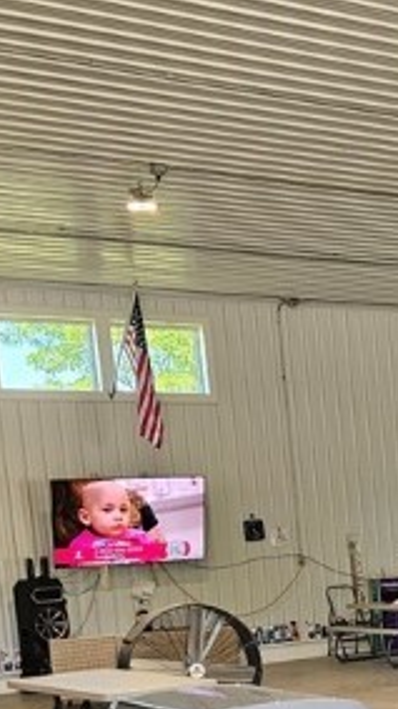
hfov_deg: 16.6
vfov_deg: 29.3
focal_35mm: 68
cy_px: 681
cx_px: 533
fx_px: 1277
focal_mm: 5.4
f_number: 1.8
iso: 160
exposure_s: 1/180
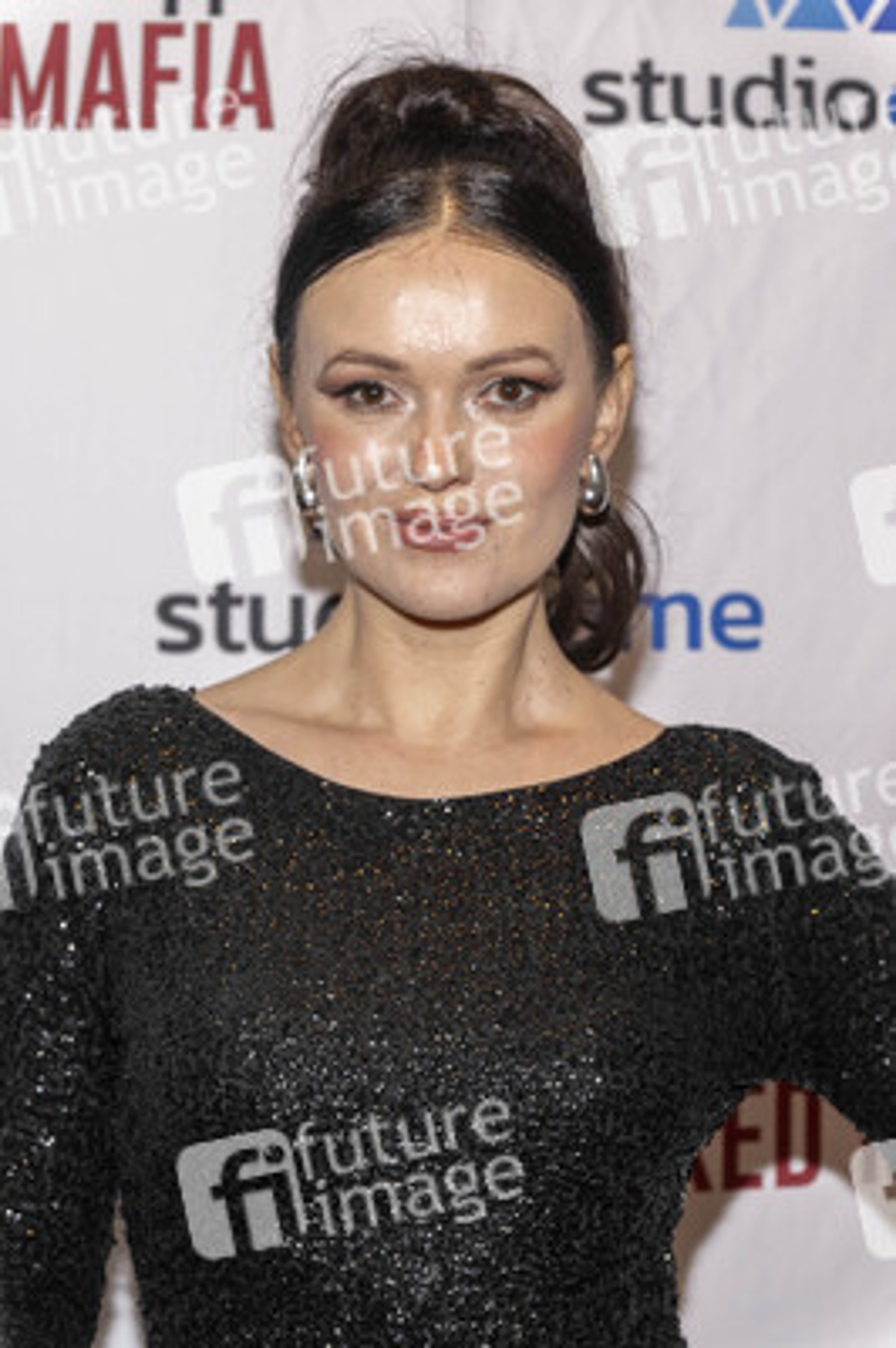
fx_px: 3104
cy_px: 674
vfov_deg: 24.5
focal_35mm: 83
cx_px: 448
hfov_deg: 16.4
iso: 800
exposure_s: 1/200
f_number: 5.6
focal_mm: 83
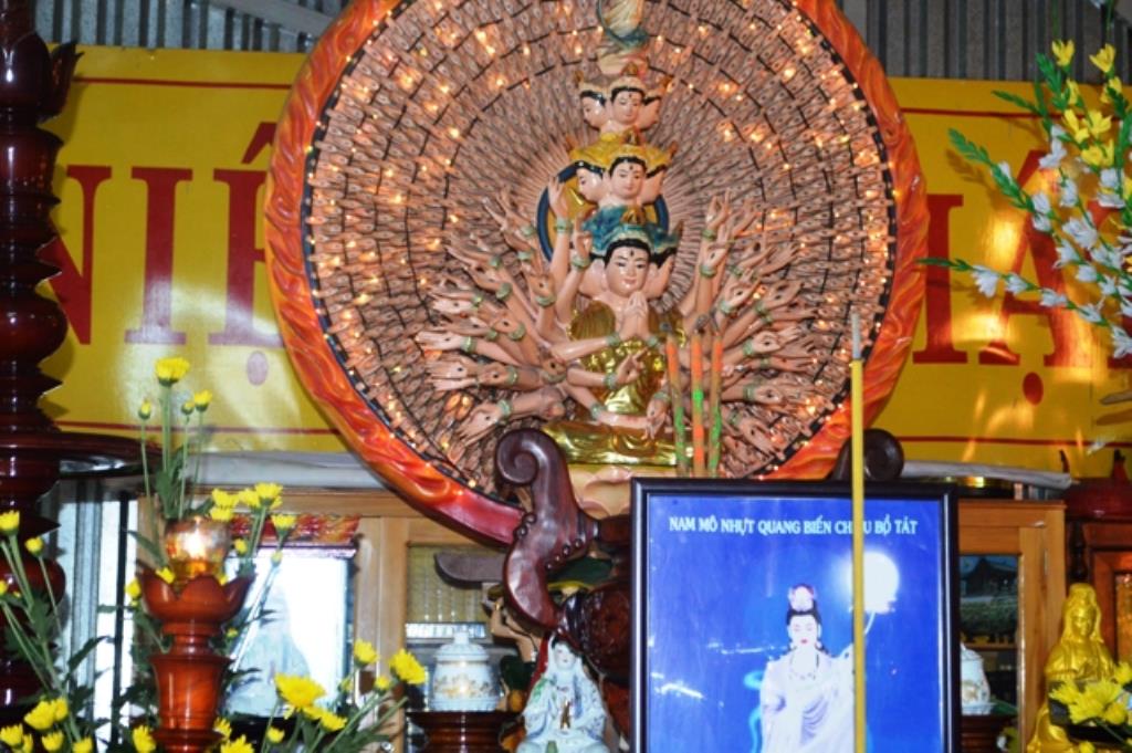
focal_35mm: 78
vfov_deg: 17.5
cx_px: 566
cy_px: 376
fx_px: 2451
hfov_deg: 26.0
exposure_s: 1/60
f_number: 5.6
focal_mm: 52
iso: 2000
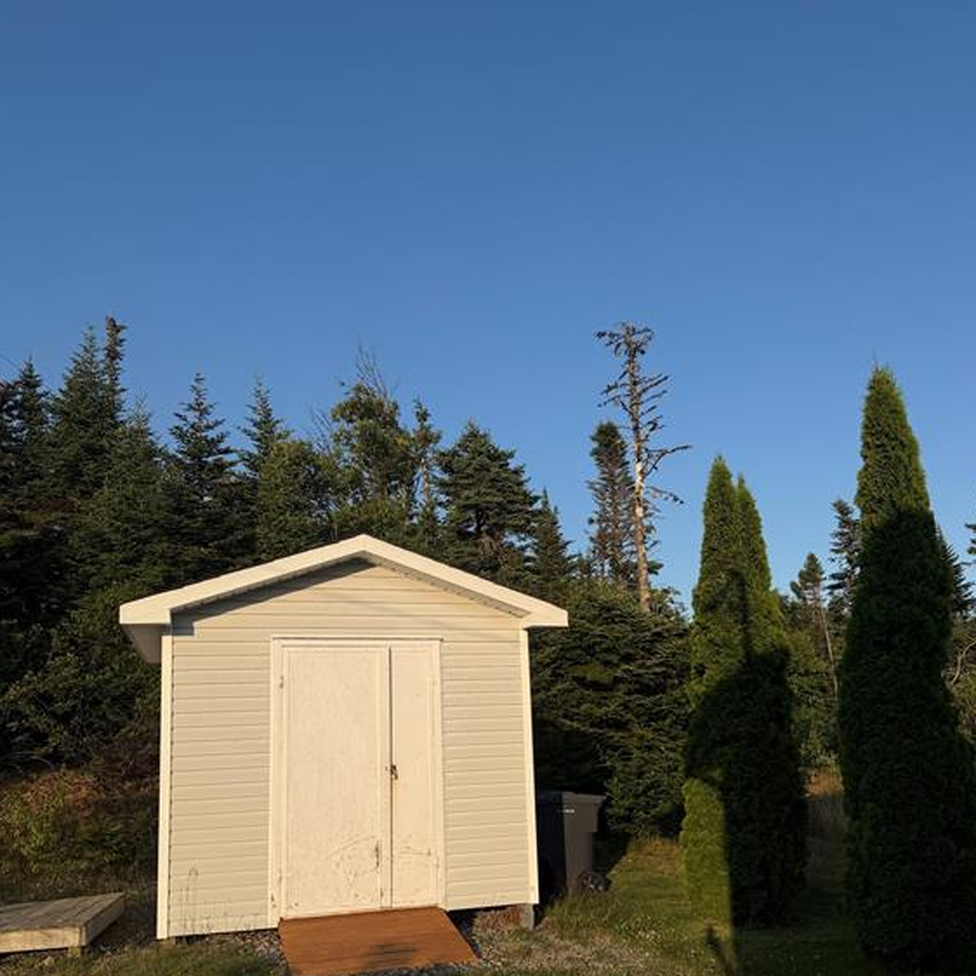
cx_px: 495
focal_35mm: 29
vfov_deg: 55.0
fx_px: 925
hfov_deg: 55.6
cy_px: 610
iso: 80
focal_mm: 6.76
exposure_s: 1/4975
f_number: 1.78
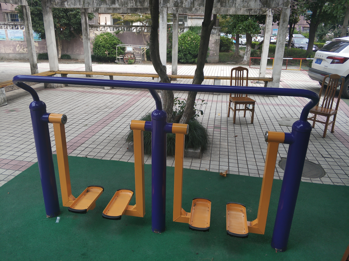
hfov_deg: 65.4
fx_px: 272
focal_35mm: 27
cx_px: 174
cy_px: 130
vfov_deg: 51.3
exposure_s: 1/402
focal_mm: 3.82
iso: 103
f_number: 1.8
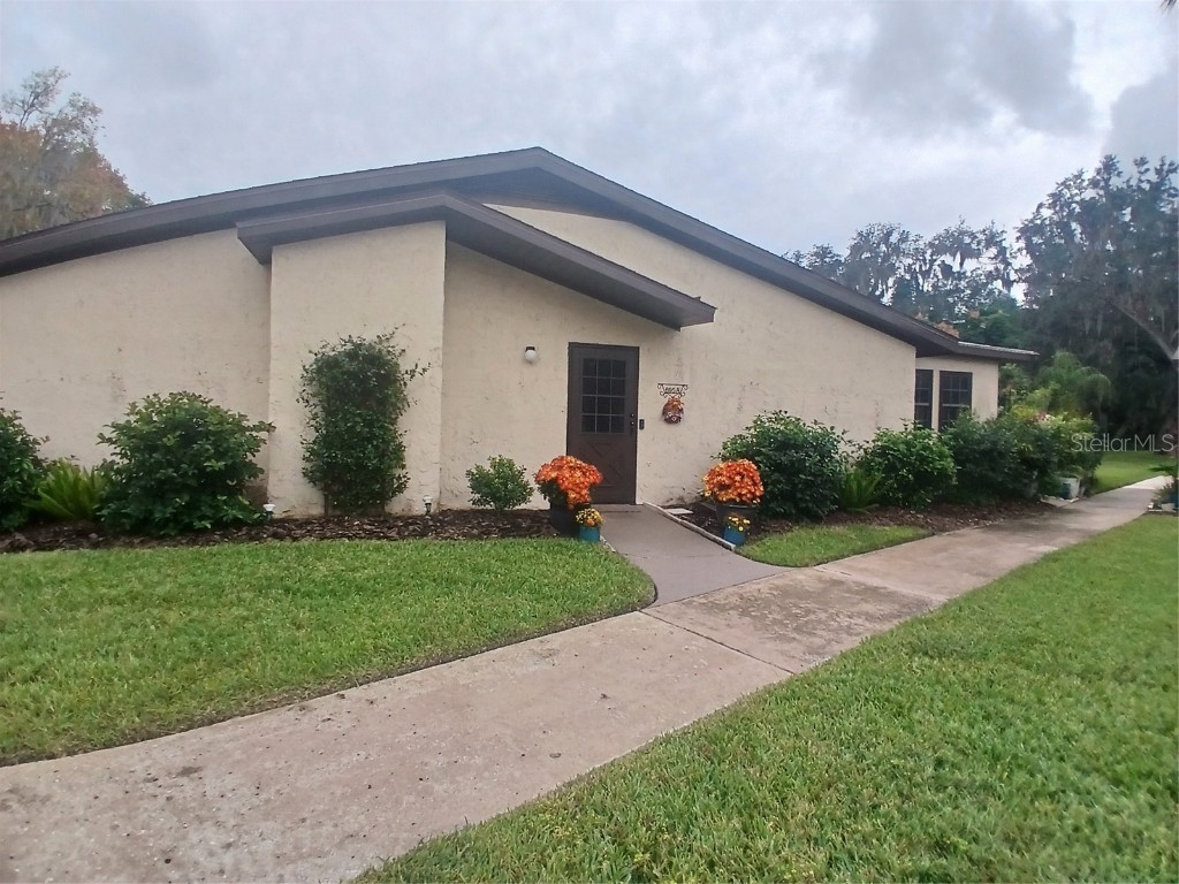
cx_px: 590
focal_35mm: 17
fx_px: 579
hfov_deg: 91.0
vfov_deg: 74.7
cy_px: 442
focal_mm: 1.4
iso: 50
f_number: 2.2
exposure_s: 1/1033
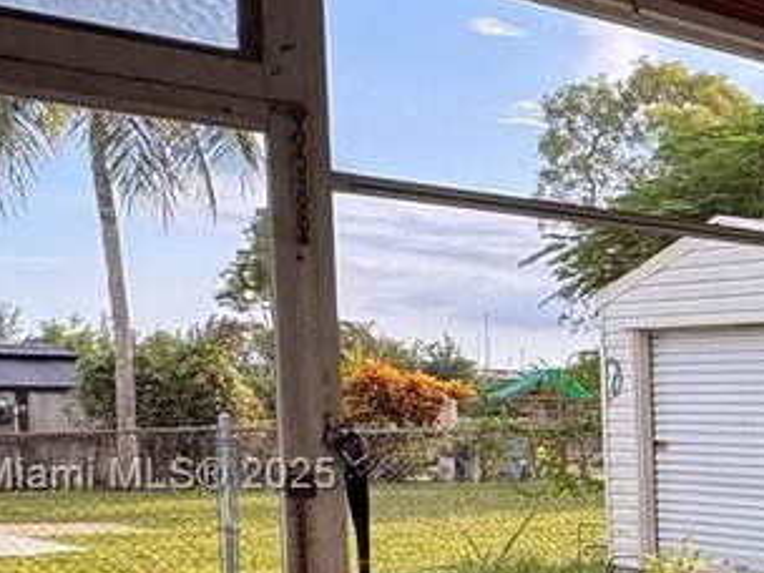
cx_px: 1302
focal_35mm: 59
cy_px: 478
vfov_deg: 24.3
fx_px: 1302
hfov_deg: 22.6
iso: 40
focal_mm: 2.22
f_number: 2.2
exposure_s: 1/313
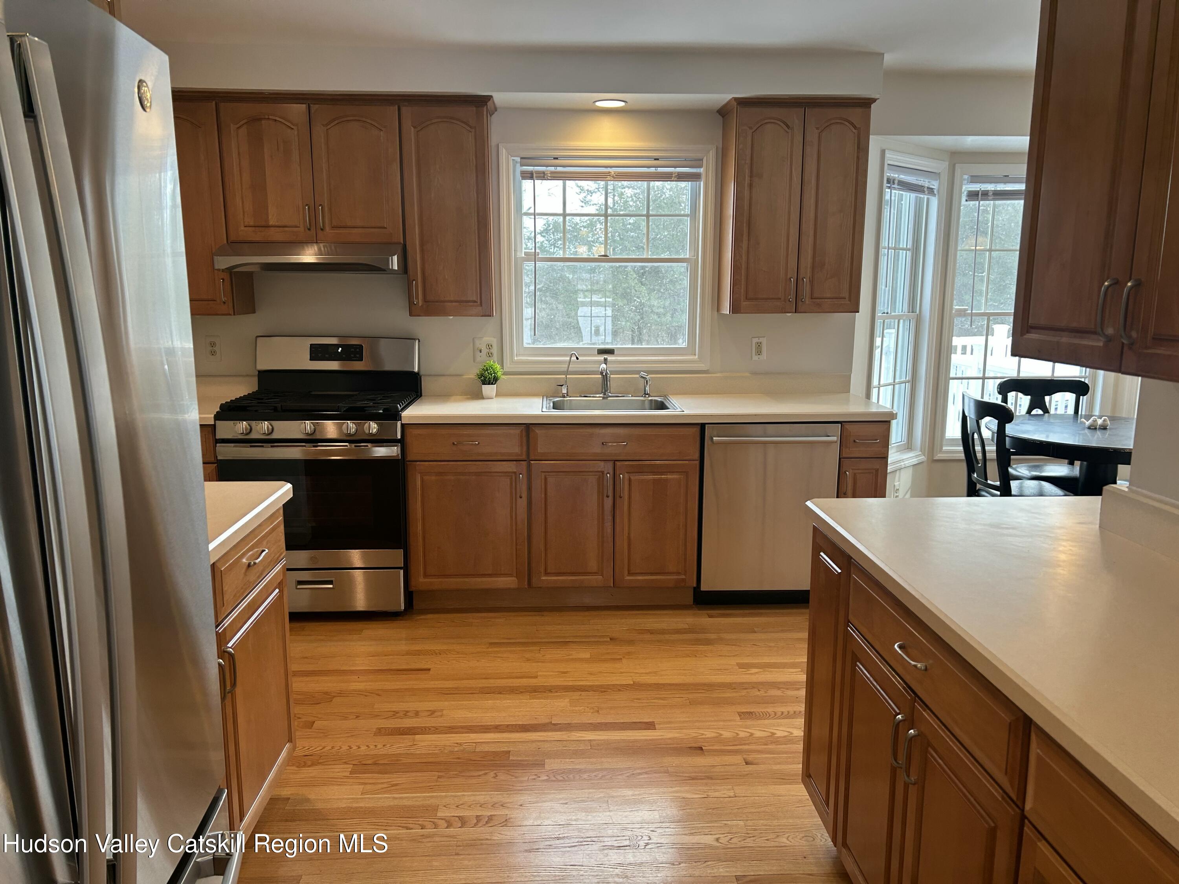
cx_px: 590
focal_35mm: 26
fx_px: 886
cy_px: 442
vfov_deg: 53.1
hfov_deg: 67.3
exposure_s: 1/120
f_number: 1.5
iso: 64
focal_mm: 5.7
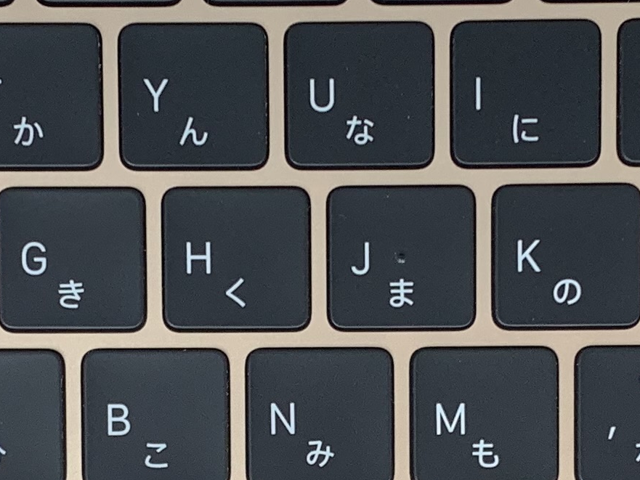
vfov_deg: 12.3
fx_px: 2200
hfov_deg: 16.5
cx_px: 345
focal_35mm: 119
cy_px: 481
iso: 25
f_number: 1.8
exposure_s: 1/348
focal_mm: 4.25
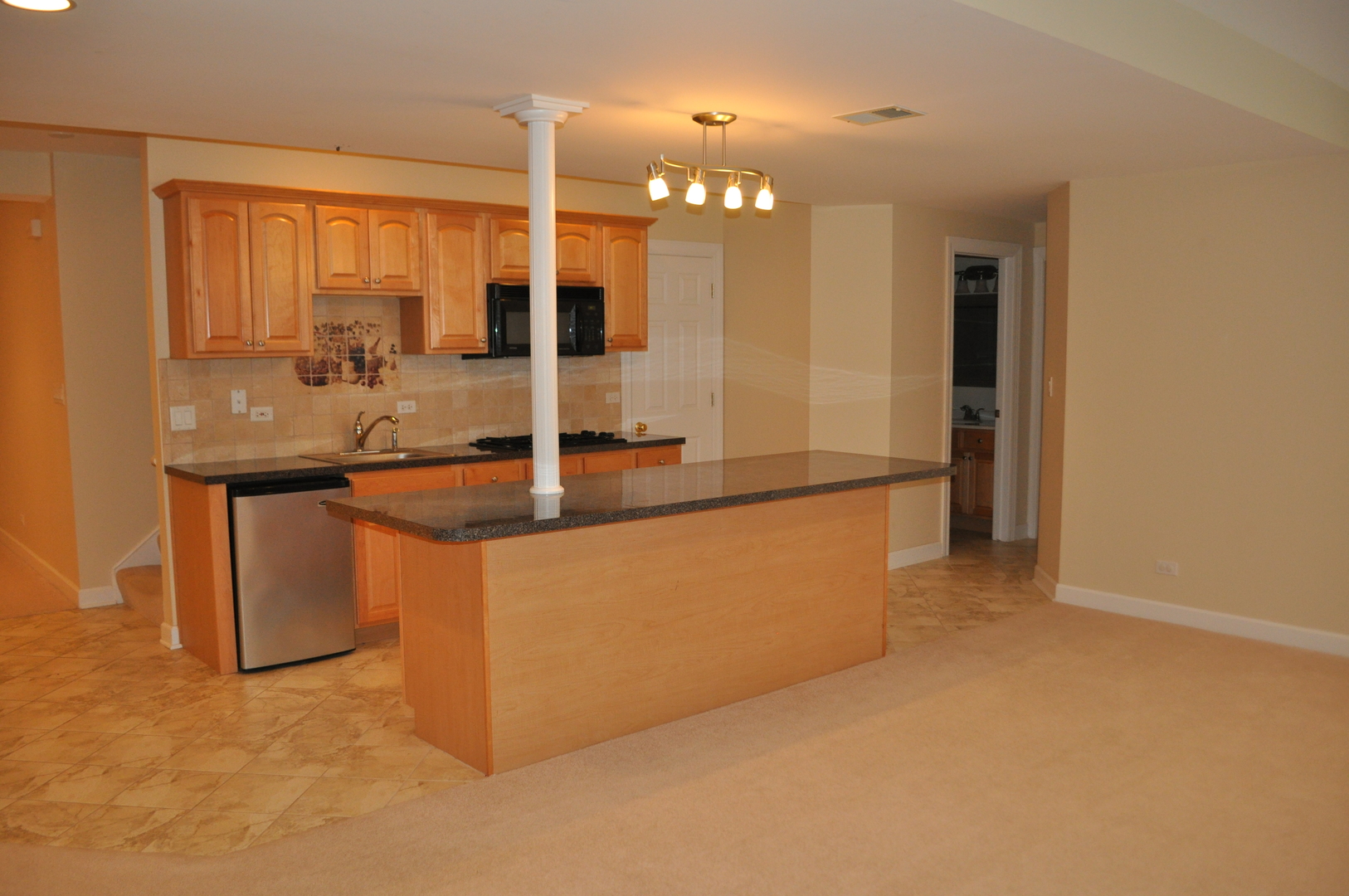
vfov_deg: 47.8
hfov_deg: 67.4
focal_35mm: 27
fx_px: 1011
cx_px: 674
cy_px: 448
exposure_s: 1/125
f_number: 3.5
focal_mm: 18
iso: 800
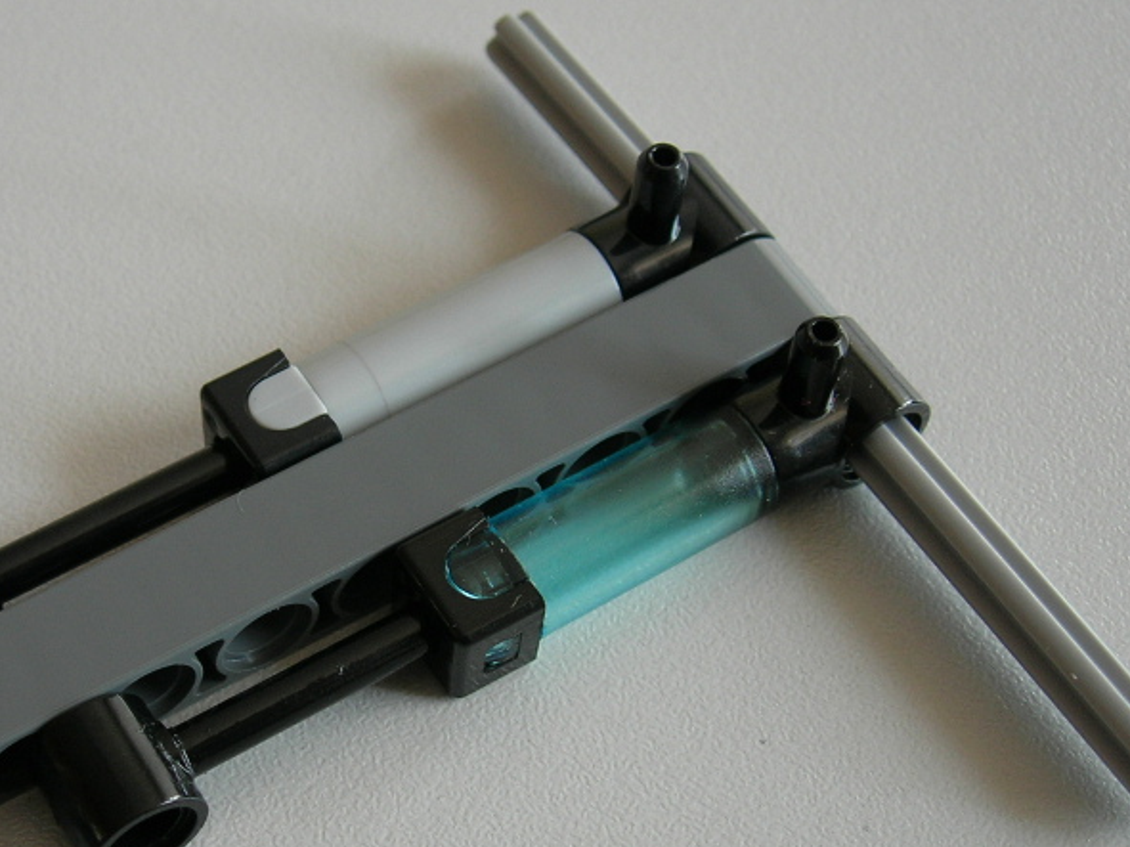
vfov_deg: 20.7
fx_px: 2317
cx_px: 352
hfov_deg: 27.2
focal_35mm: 71
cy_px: 520
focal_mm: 8.5
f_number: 2.9
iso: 64
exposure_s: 1/13.4
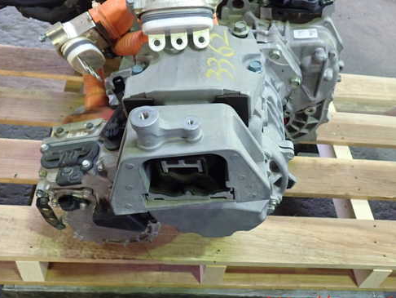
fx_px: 423
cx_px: 207
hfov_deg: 50.1
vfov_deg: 38.6
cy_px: 131
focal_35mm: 37
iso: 320
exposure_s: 1/30
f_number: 2.3
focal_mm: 5.4
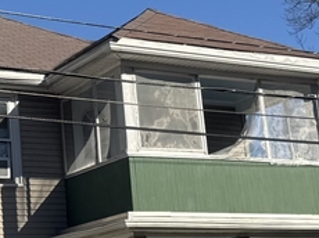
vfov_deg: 13.8
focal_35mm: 107
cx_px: 55
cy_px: 129
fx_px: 985
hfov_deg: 18.2
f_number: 1.78
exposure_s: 1/4405
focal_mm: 6.76
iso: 80
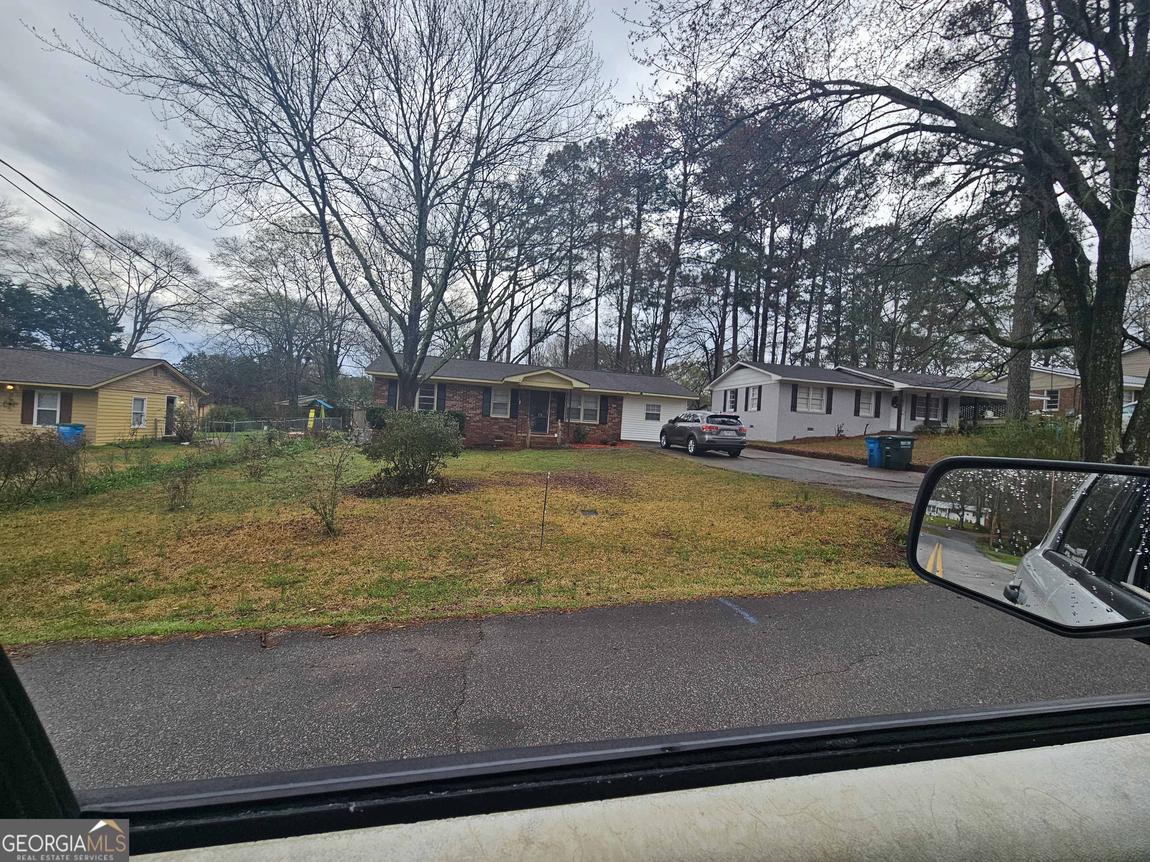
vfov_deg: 89.9
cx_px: 575
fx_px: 432
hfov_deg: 106.2
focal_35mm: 13
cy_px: 431
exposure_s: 1/455
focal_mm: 2.2
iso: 50
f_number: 2.2
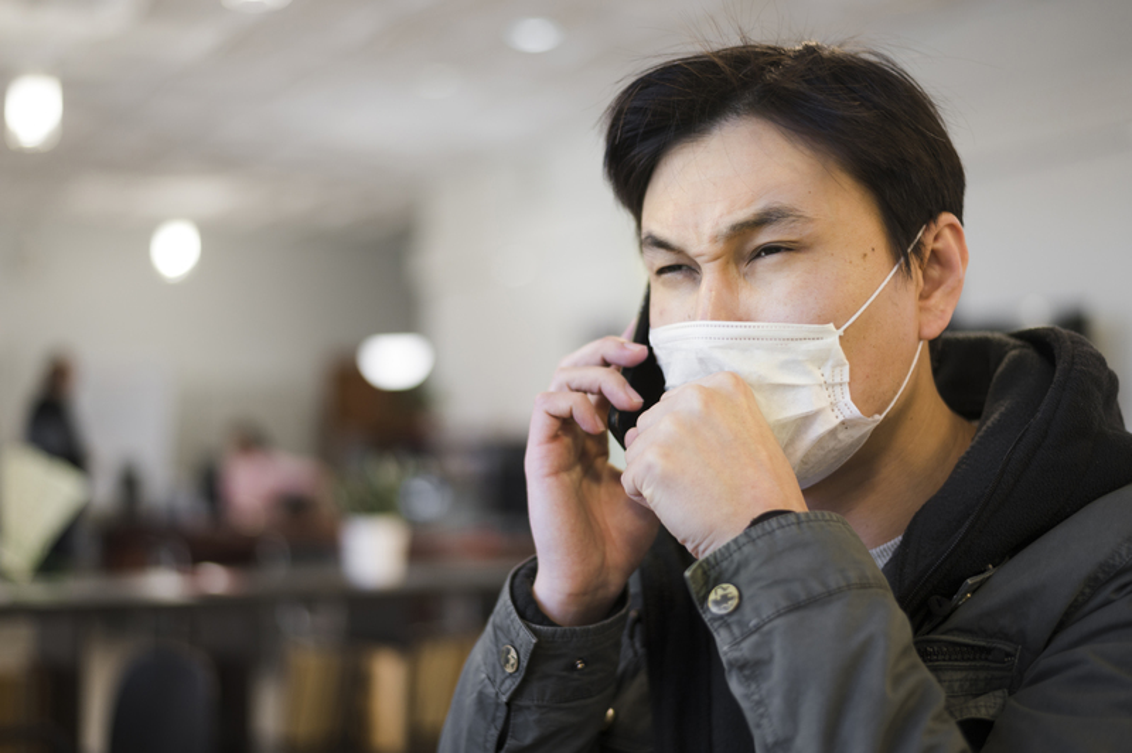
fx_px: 1571
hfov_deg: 39.6
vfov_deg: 26.9
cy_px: 376
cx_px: 566
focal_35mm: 50
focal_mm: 50
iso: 250
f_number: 1.8
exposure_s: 1/80
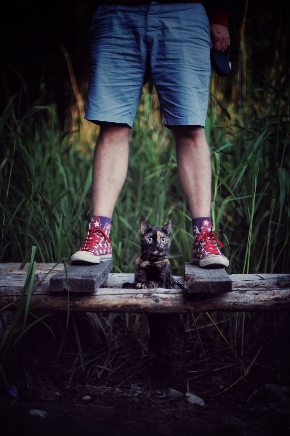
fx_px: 605
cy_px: 218
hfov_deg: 27.0
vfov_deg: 39.6
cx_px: 145
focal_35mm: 50
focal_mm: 50
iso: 400
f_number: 1.4
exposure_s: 1/2500
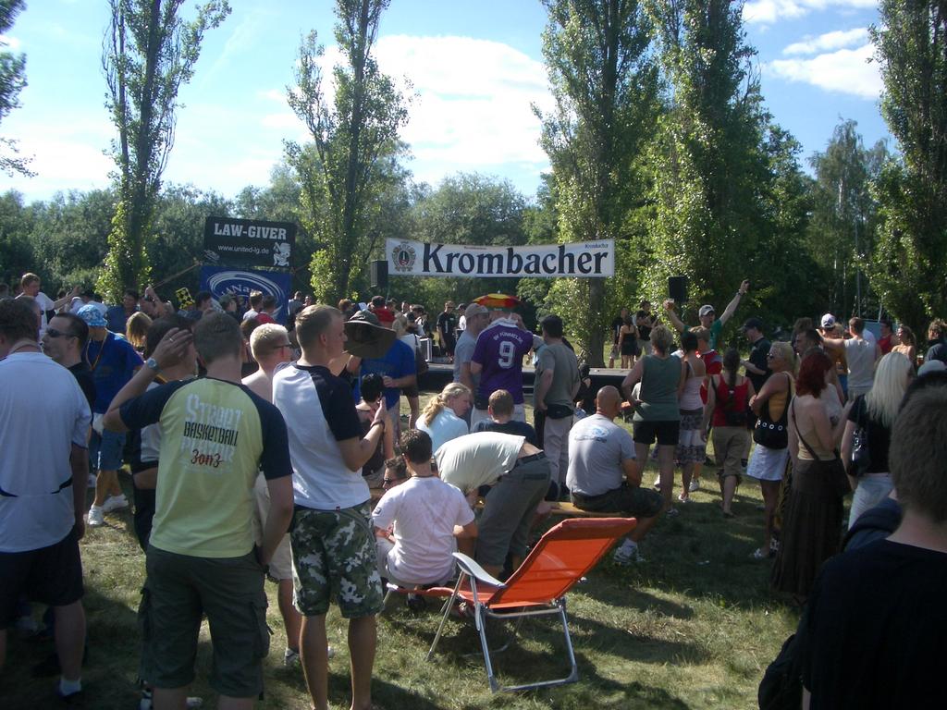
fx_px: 958
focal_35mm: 35
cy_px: 355
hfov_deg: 52.6
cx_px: 474
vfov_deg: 40.7
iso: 50
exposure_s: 1/320
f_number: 4.3
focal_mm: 5.8
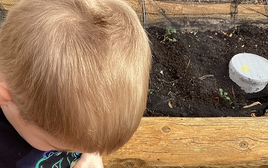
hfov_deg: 38.0
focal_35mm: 53
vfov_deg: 23.2
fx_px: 387
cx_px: 106
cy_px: 176
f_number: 2.4
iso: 25
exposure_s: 1/485
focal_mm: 3.3
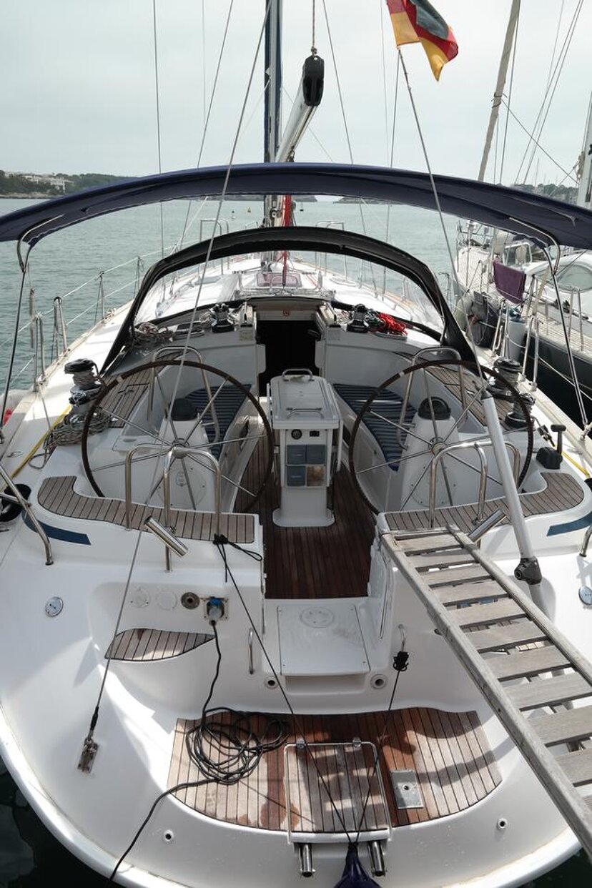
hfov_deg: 47.9
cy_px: 444
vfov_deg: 67.4
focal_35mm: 27
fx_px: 666
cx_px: 296
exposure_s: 1/320
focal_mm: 18
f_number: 7.1
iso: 100
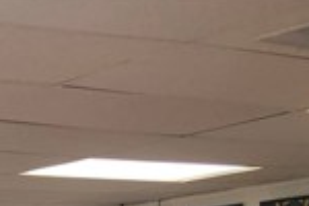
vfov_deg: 9.8
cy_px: 484
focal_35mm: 124
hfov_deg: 14.0
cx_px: -301
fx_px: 1064
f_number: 1.8
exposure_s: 1/24
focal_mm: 3.99
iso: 40
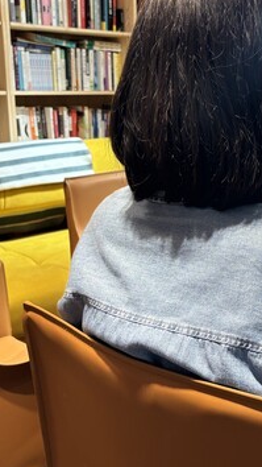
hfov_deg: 23.7
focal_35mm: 48
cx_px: 269
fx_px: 593
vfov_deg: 42.8
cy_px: 207
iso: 100
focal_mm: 5.96
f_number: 1.6
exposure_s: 1/60
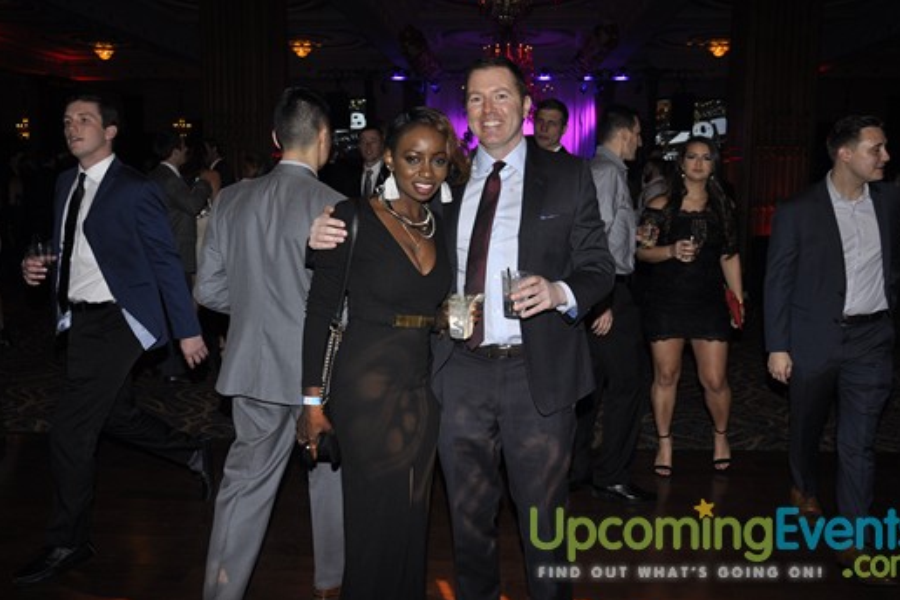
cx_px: 469
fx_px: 838
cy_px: 287
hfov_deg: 56.4
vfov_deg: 39.4
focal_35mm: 34
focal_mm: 21
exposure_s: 1/60
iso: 400
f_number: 5
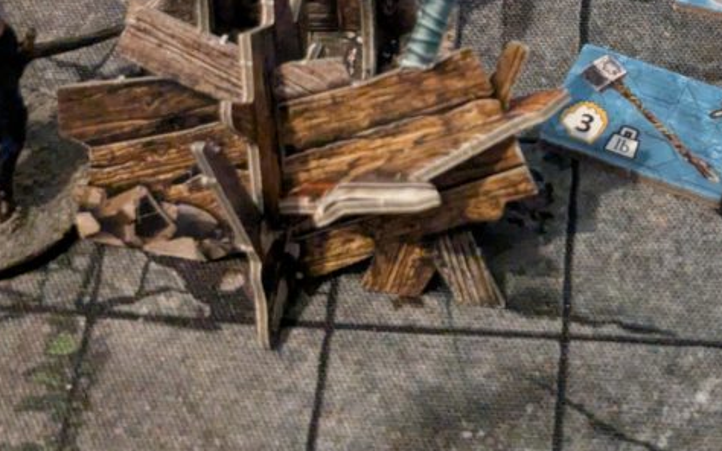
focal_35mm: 110
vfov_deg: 11.8
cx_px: 618
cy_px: 14
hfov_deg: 18.7
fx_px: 2164
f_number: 1.85
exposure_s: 1/50
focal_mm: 6.81
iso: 2056
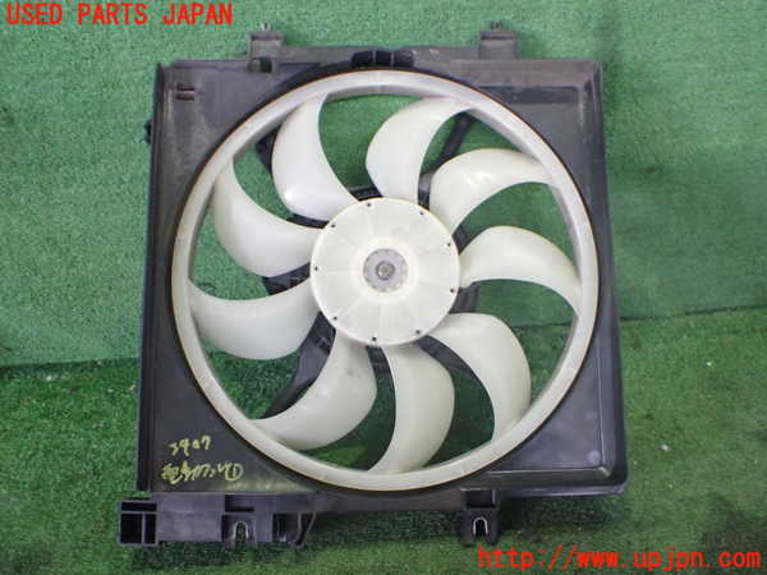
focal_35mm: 30
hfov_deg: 60.0
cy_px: 288
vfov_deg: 46.8
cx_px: 384
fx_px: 665
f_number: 2.3
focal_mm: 5.4
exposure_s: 1/60
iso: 800
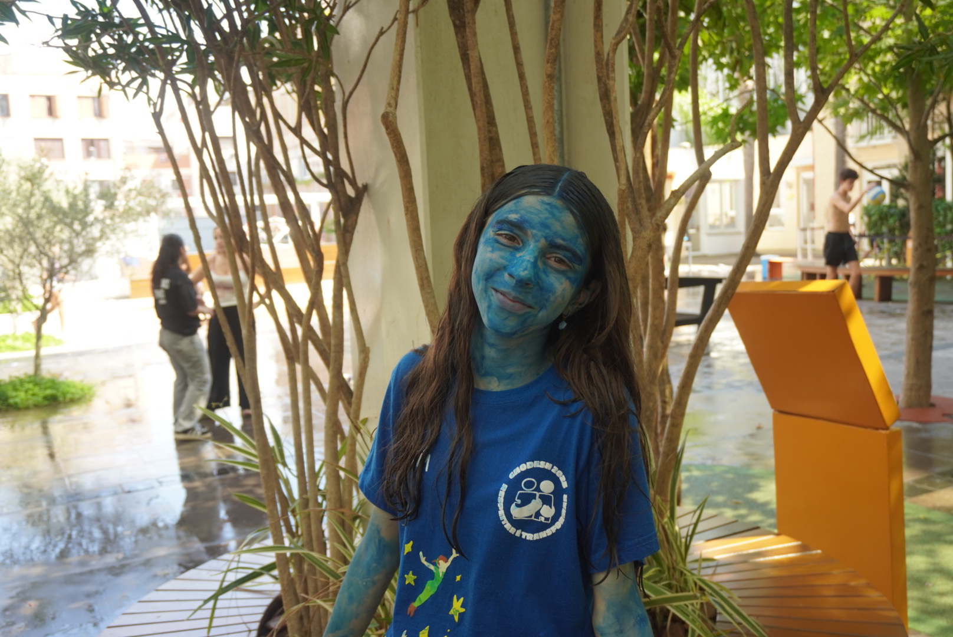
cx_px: 476
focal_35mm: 36
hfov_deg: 53.1
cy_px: 318
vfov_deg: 36.9
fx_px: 954
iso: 250
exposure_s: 1/160
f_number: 4.5
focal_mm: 24
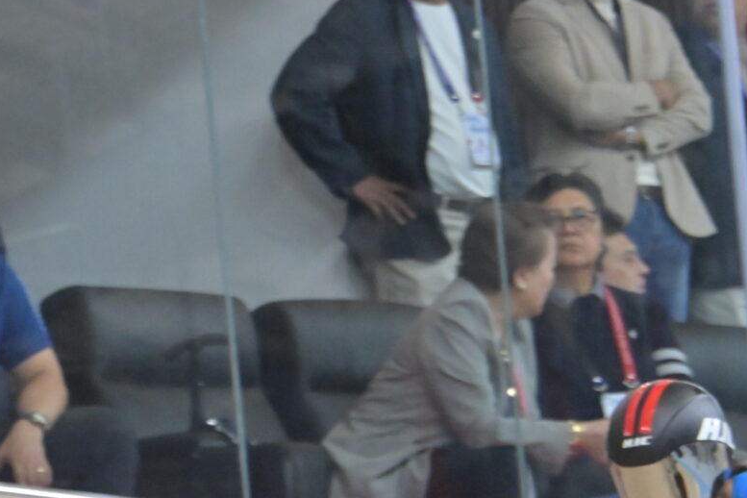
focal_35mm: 379
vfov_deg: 3.6
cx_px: -206
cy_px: 796
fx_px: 7864
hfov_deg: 5.4
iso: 4000
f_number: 8
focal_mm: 115
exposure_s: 1/400
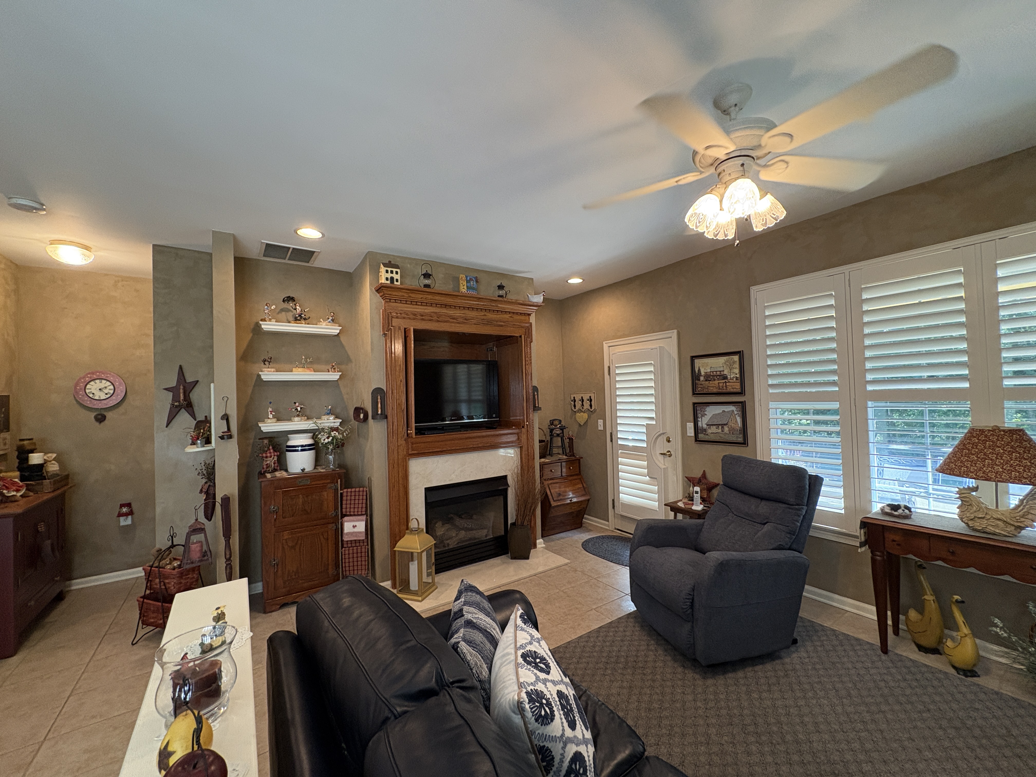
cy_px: 388
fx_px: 419
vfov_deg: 85.7
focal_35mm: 14
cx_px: 518
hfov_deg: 102.1
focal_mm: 2.22
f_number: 2.2
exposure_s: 1/60
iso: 320
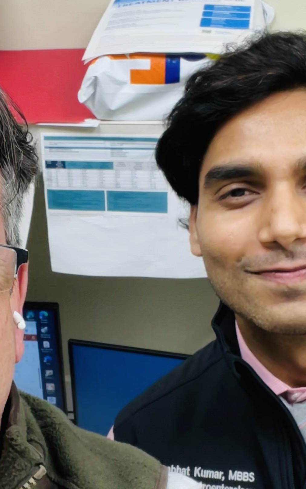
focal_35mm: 61
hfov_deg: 21.2
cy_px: 322
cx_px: 108
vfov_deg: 33.2
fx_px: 814
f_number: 2.2
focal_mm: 2.71
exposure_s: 1/60
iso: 100
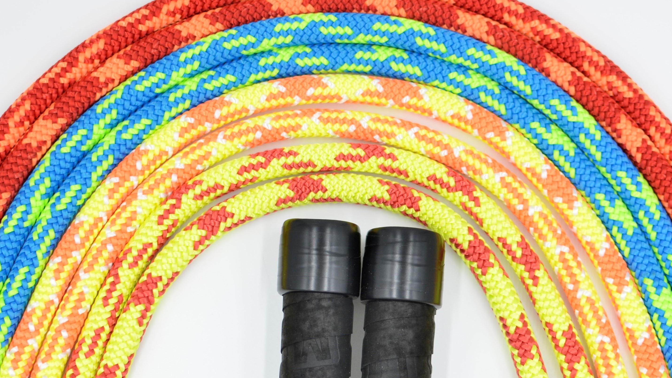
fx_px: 989
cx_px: 336
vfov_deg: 21.6
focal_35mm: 56
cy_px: 178
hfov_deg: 37.5
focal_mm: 35
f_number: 2.5
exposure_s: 1/320
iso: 250
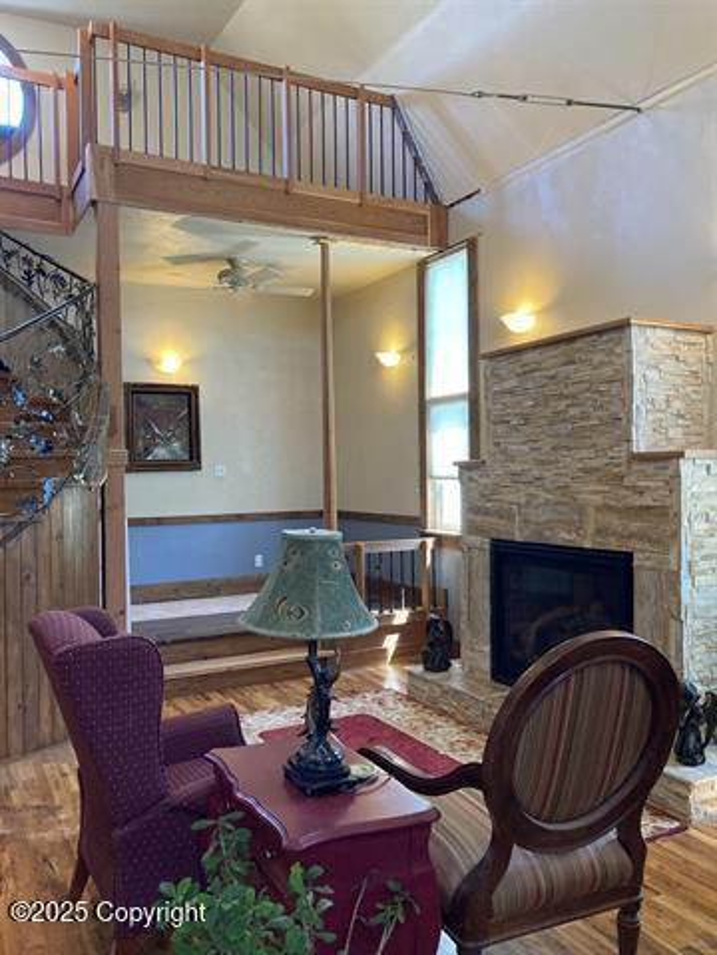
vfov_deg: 63.4
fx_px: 773
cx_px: 358
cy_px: 478
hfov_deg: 49.7
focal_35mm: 28
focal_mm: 3.99
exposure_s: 1/60
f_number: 1.8
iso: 250
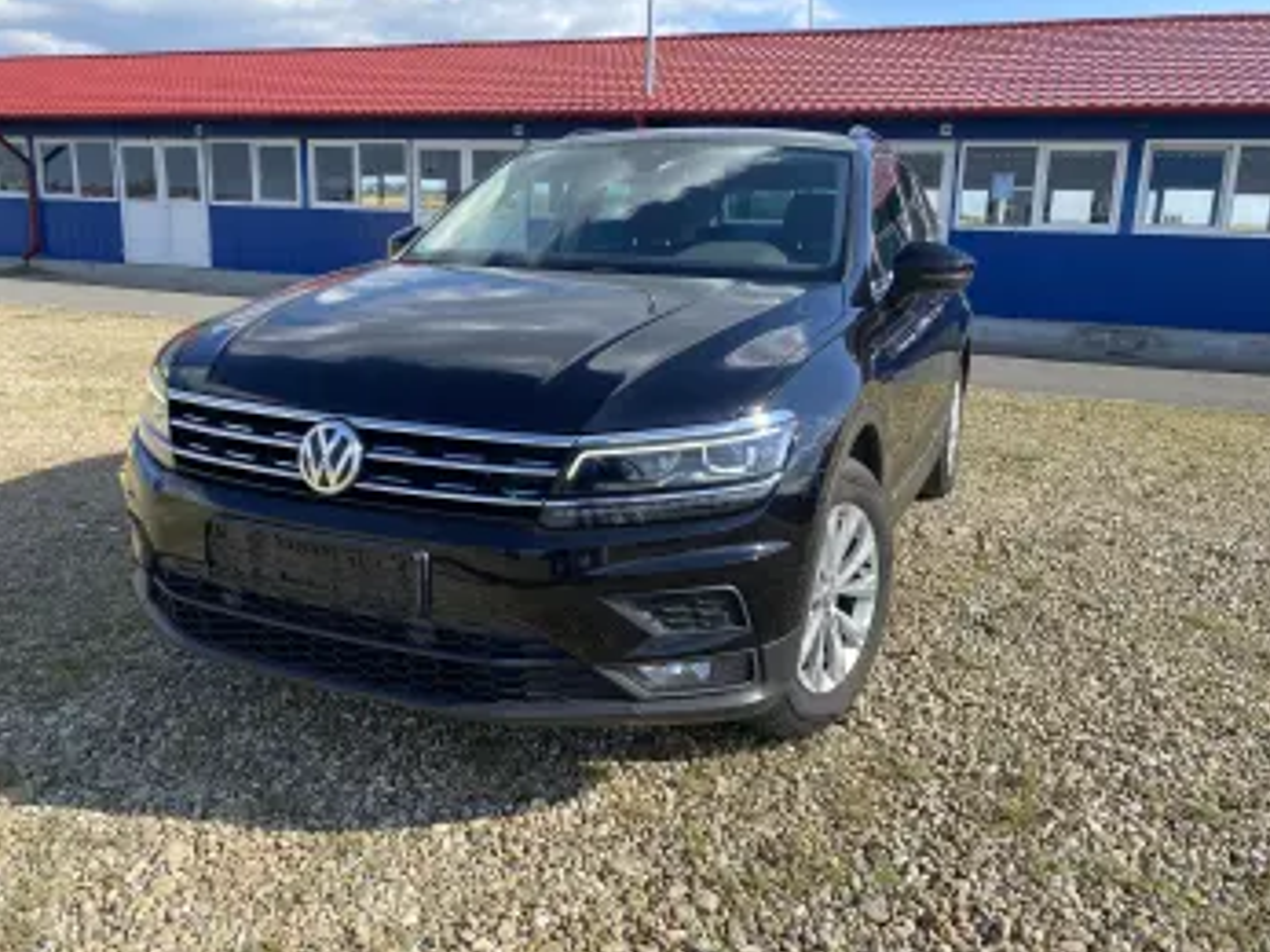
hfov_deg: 65.3
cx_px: 651
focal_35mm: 27
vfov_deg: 51.3
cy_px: 469
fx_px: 990
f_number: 1.8
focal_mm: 4.25
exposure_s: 1/1043
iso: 32
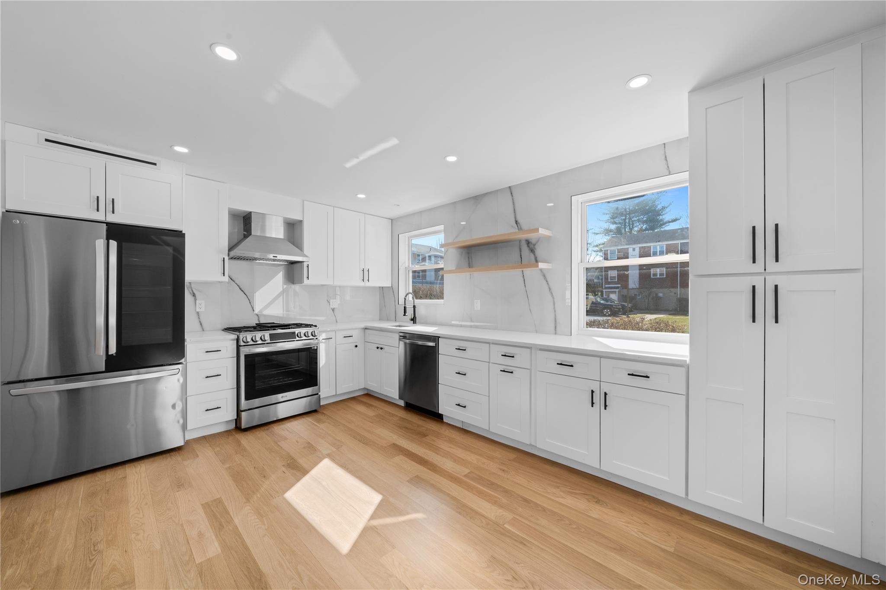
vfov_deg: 85.4
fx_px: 320
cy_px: 295
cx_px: 443
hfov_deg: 108.3
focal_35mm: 13
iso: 100
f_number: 11
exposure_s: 1/5
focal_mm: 13
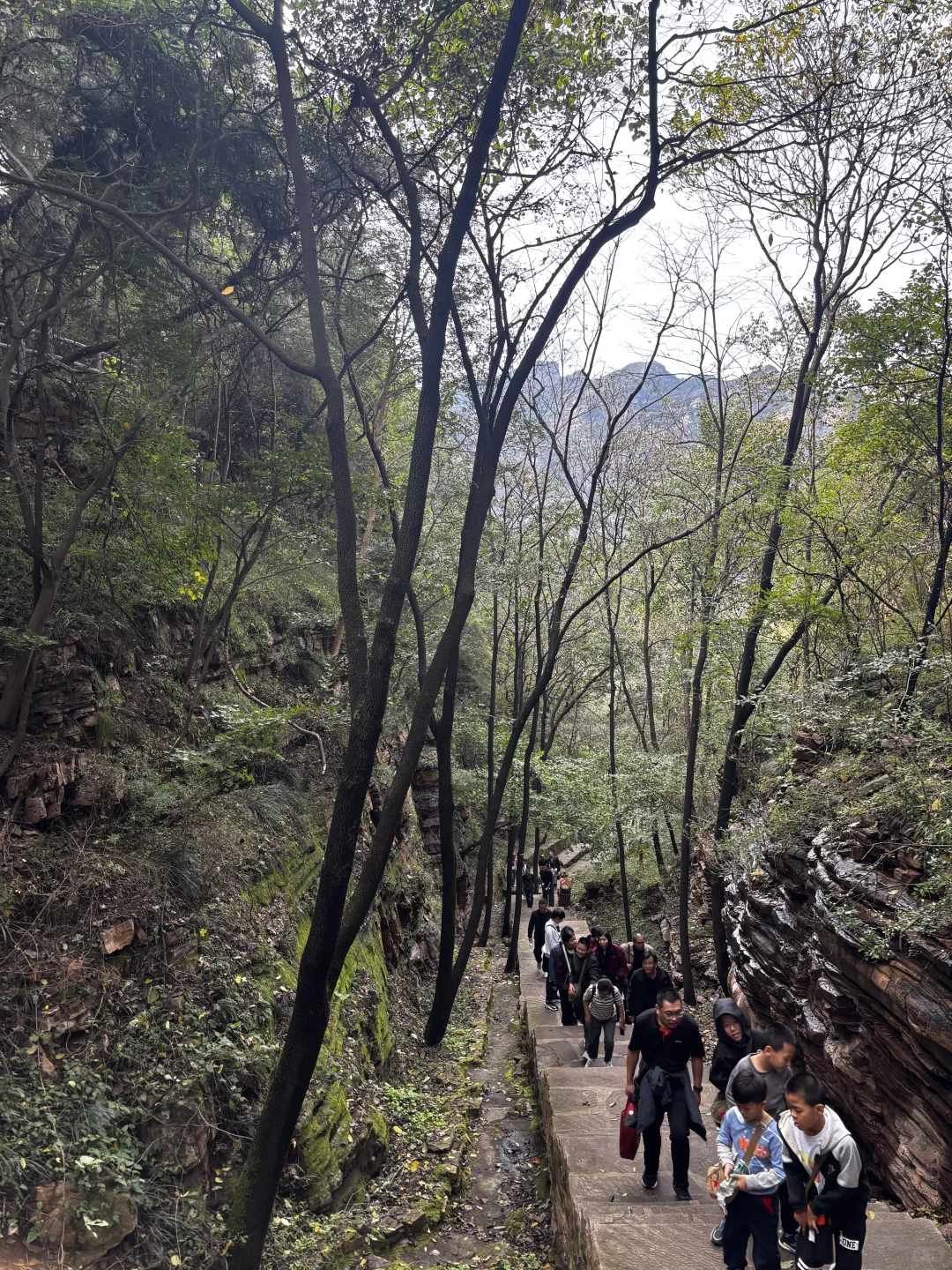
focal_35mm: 26
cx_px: 476
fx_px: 953
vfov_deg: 67.3
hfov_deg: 53.1
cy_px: 635
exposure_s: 1/237
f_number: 1.6
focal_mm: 5.96
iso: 40
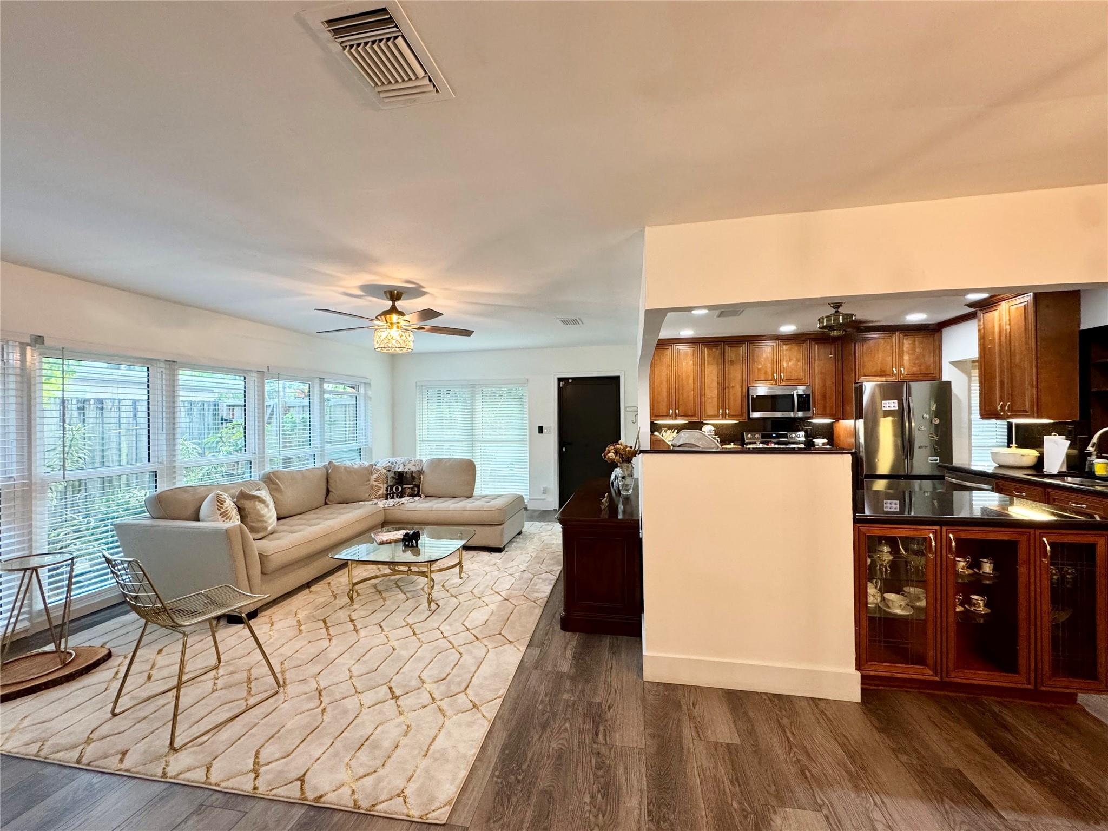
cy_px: 416
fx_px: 448
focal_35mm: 14
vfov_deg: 85.7
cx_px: 554
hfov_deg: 102.1
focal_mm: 2.22
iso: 250
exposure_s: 1/60
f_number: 2.2
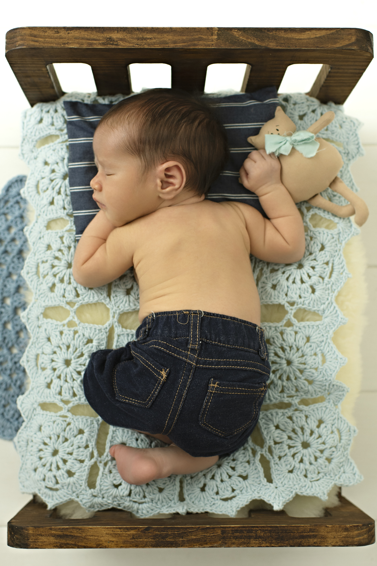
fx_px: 825
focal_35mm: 52
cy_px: 283
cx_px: 188
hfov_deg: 25.7
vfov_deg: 37.9
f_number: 3.5
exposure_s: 1/250
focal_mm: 35
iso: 400
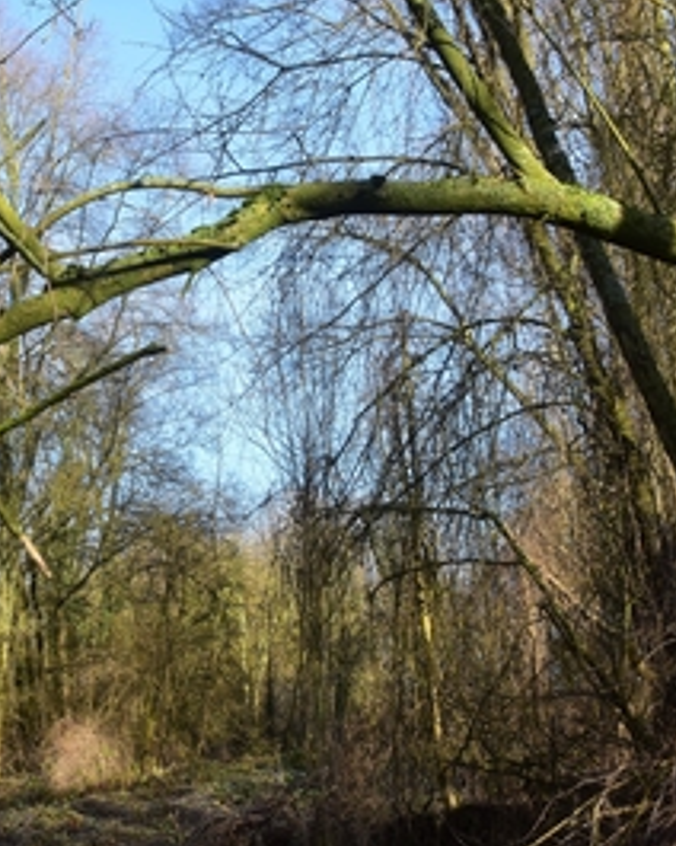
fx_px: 1751
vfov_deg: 27.1
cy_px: 418
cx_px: 83
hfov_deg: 21.4
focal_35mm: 70
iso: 200
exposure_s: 1/80
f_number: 10
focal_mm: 22
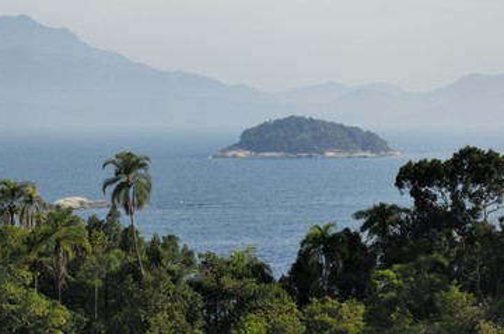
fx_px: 2698
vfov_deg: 7.1
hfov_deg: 10.7
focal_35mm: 193
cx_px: 256
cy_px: 140
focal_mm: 110
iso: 100
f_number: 6.7
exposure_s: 1/320
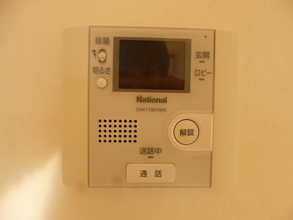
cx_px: 146
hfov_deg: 71.6
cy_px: 110
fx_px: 203
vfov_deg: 56.9
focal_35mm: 24
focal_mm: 4.3
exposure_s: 1/125
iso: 100
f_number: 2.5
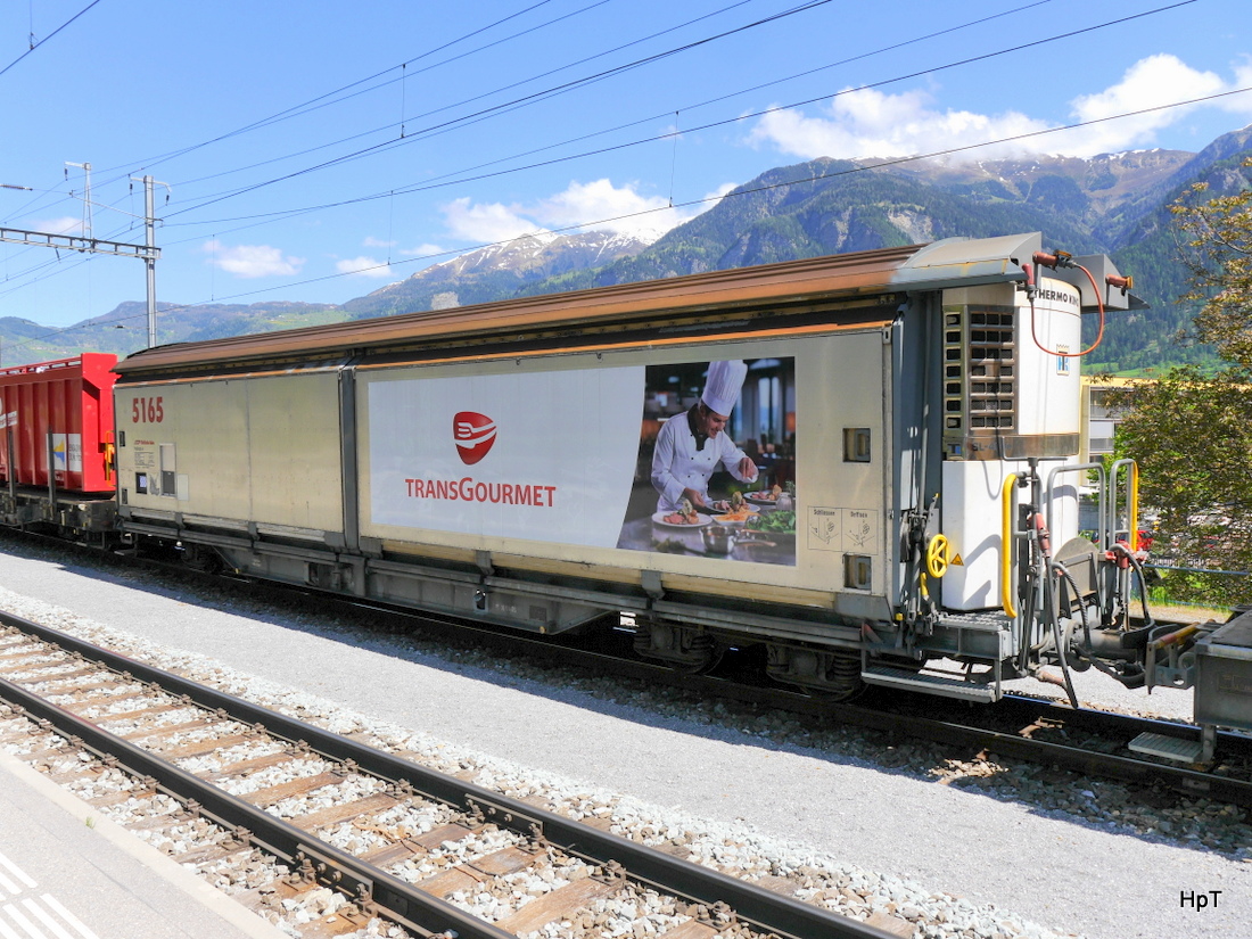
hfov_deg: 63.4
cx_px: 626
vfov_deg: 49.7
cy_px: 470
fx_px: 1013
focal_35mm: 28
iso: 160
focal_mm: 14
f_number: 7.1
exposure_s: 1/400
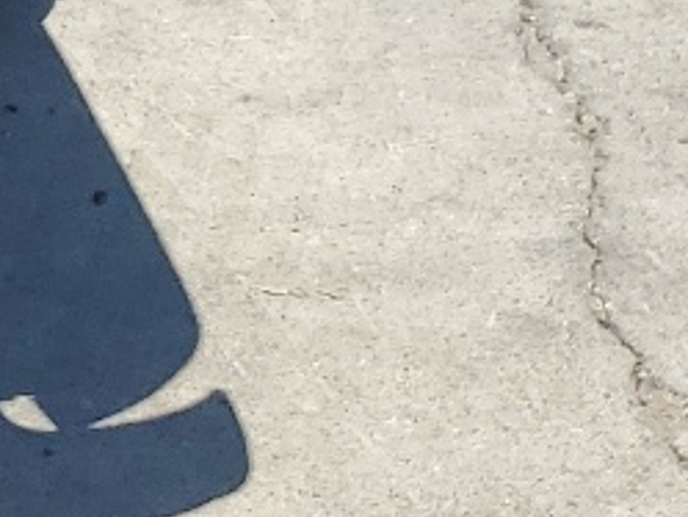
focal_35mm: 167
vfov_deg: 8.0
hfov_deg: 10.2
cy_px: -860
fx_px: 3321
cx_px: -973
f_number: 1.5
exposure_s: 1/2000
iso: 50
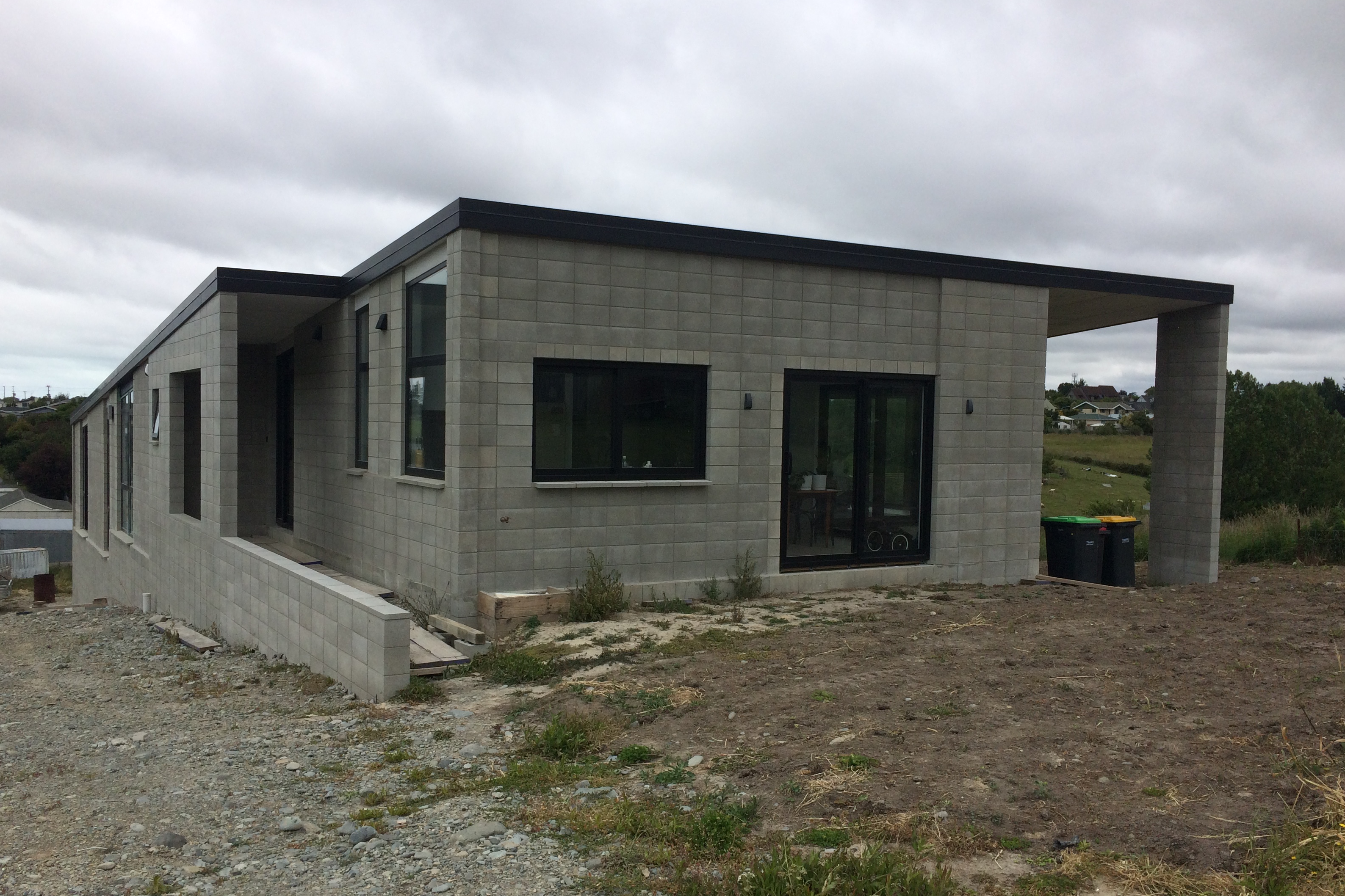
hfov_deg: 60.3
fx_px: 1158
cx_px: 658
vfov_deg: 42.3
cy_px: 485
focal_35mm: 31
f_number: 2.2
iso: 32
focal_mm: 4.15
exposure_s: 1/1953
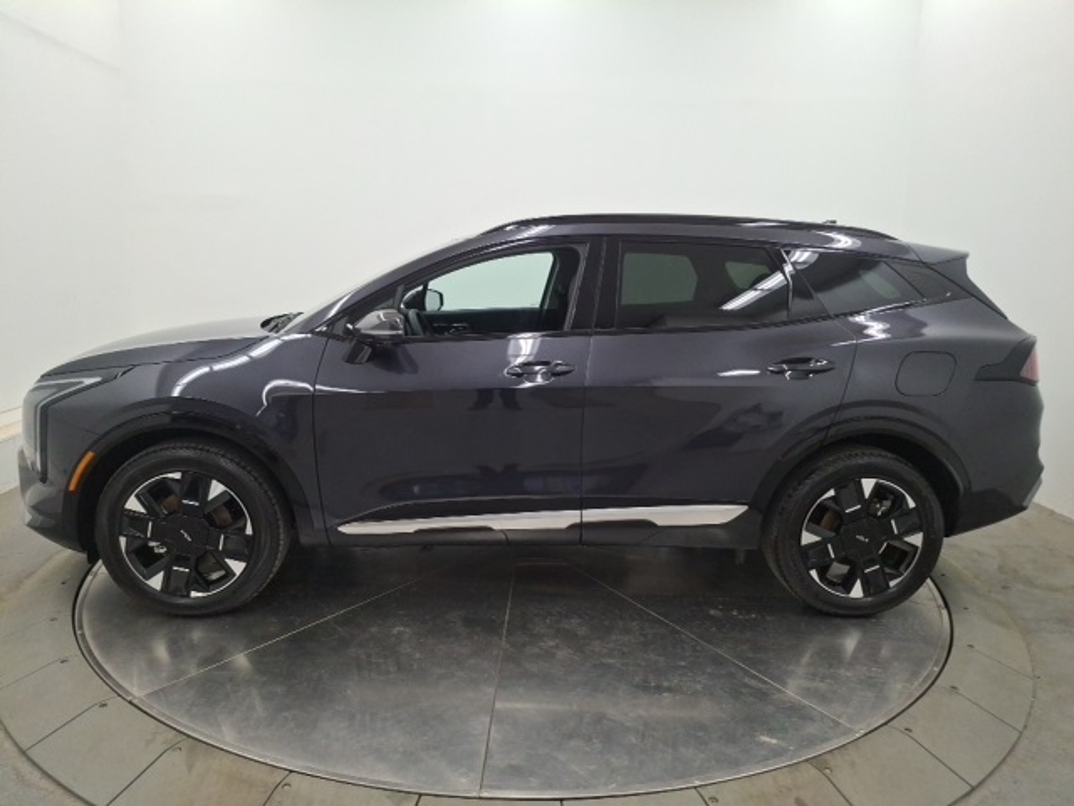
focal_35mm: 25
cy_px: 403
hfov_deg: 69.4
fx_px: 776
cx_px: 537
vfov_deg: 54.9
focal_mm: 4.69
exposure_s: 1/120
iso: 175
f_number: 1.8
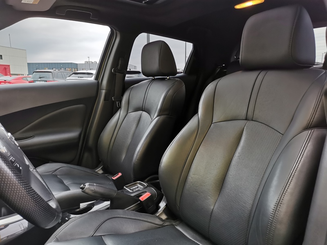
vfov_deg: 51.4
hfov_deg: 65.3
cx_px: 164
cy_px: 122
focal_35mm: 27
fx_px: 255
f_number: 1.8
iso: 160
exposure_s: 1/100
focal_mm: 5.58
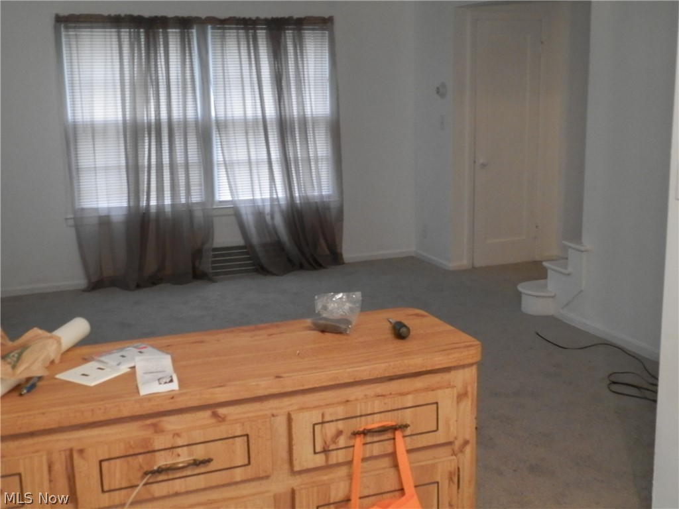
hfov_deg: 46.8
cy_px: 254
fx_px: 785
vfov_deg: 36.0
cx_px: 340
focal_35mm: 40
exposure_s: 1/13
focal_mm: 7.2
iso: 400
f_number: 3.5
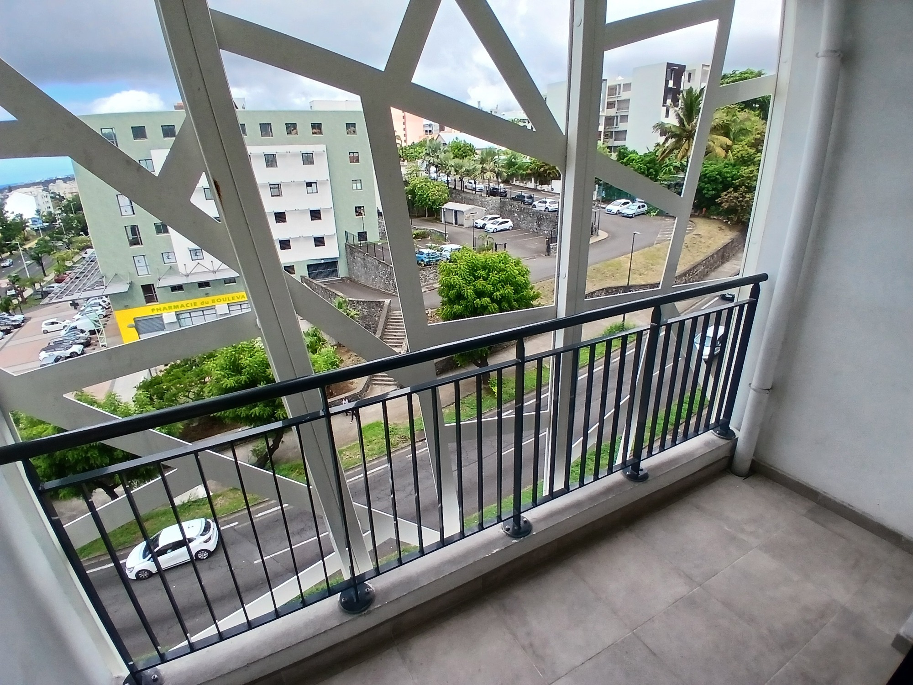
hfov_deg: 91.0
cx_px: 456
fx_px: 448
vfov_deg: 74.7
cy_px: 342
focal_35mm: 17
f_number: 2.2
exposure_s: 1/577
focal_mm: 1.4
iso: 50
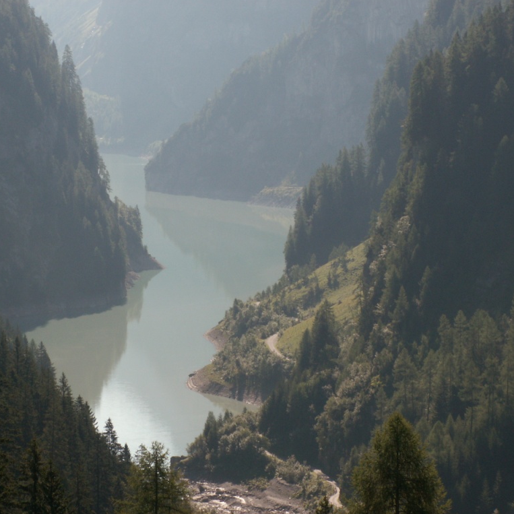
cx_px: 203
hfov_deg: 12.5
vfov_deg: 12.5
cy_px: 257
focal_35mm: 140
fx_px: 2352
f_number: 8
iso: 50
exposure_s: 1/125
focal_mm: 19.35
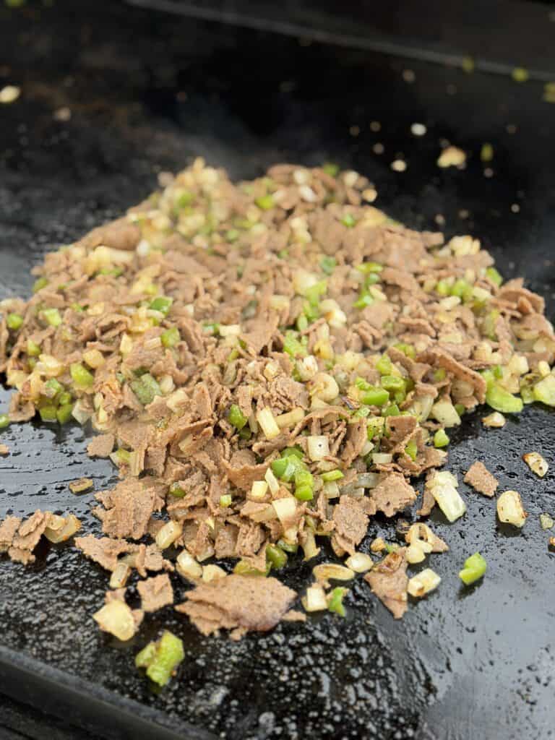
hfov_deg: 30.3
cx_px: 278
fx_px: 1026
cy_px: 370
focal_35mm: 48
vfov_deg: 39.7
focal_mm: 6.76
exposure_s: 1/452
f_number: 1.78
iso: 64
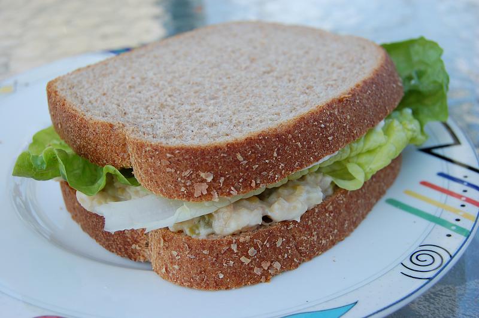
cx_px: 240
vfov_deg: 28.0
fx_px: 638
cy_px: 159
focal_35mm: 48
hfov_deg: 41.1
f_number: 8
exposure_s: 1/125
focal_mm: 32
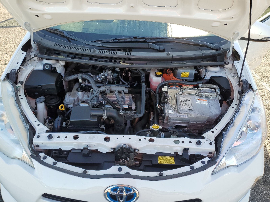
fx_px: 203
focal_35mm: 26
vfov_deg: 53.1
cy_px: 101
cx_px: 135
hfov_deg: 67.3
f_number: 1.5
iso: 50
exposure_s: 1/370
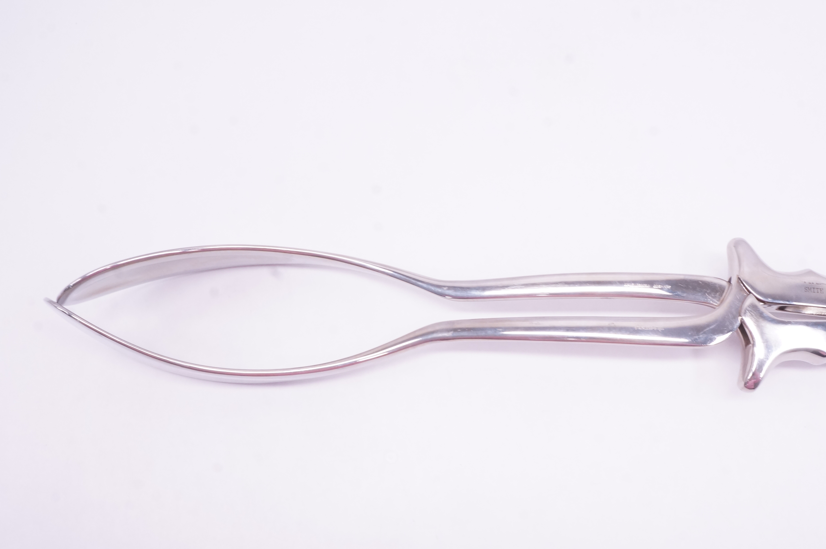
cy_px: 312
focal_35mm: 36
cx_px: 535
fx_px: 825
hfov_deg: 52.4
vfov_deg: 36.7
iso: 800
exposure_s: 1/15
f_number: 18
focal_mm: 18
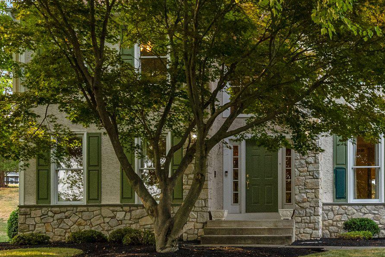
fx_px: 492
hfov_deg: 39.4
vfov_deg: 29.0
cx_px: 353
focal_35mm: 46
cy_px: 83
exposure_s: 1/200
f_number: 11
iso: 800
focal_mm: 20
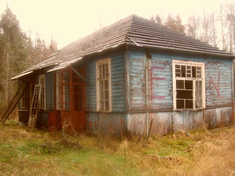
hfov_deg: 51.4
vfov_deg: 39.7
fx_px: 244
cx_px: 117
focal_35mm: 36
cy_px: 86
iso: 50
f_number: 2.8
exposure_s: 1/18
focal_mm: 5.8
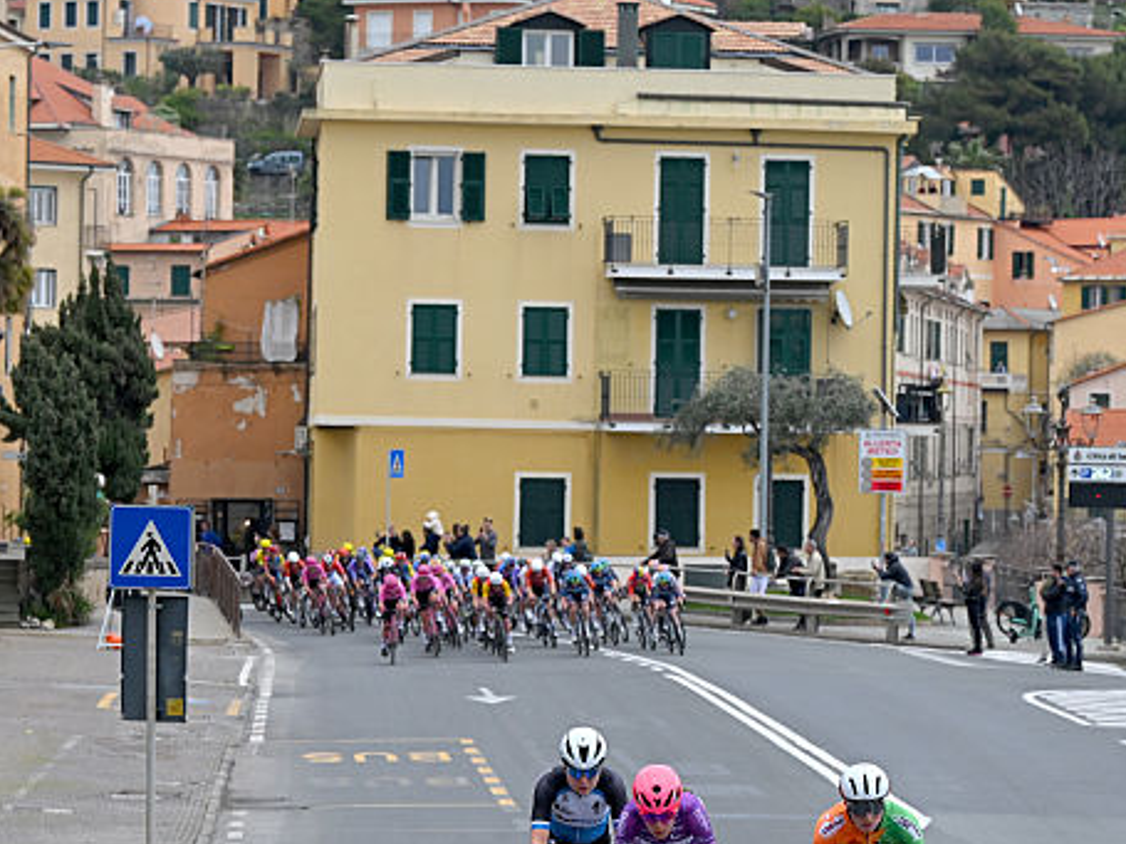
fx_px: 5561
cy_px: 372
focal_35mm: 171
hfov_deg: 11.6
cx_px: 611
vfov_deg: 8.7
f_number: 4.5
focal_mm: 79
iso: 320
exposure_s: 1/1600
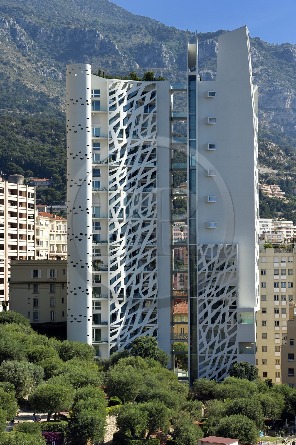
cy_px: 222
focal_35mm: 112
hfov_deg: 12.2
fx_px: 1384
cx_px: 148
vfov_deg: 18.3
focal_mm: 112
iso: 200
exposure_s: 1/200
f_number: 13
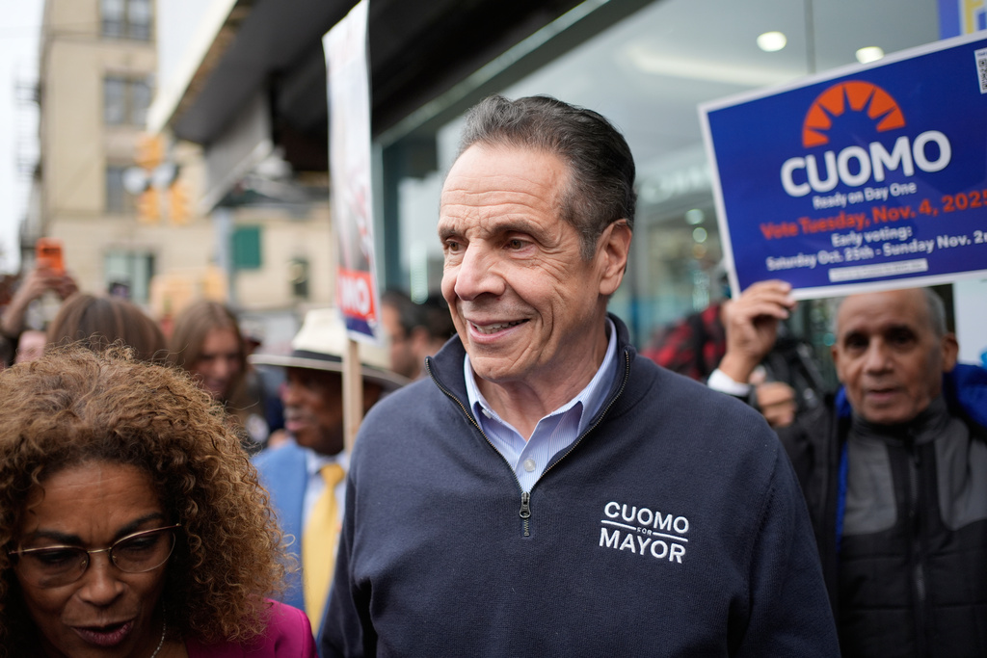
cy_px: 329
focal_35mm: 35
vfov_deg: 37.9
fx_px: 960
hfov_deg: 54.4
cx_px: 494
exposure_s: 1/3000
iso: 500
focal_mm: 35
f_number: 1.8
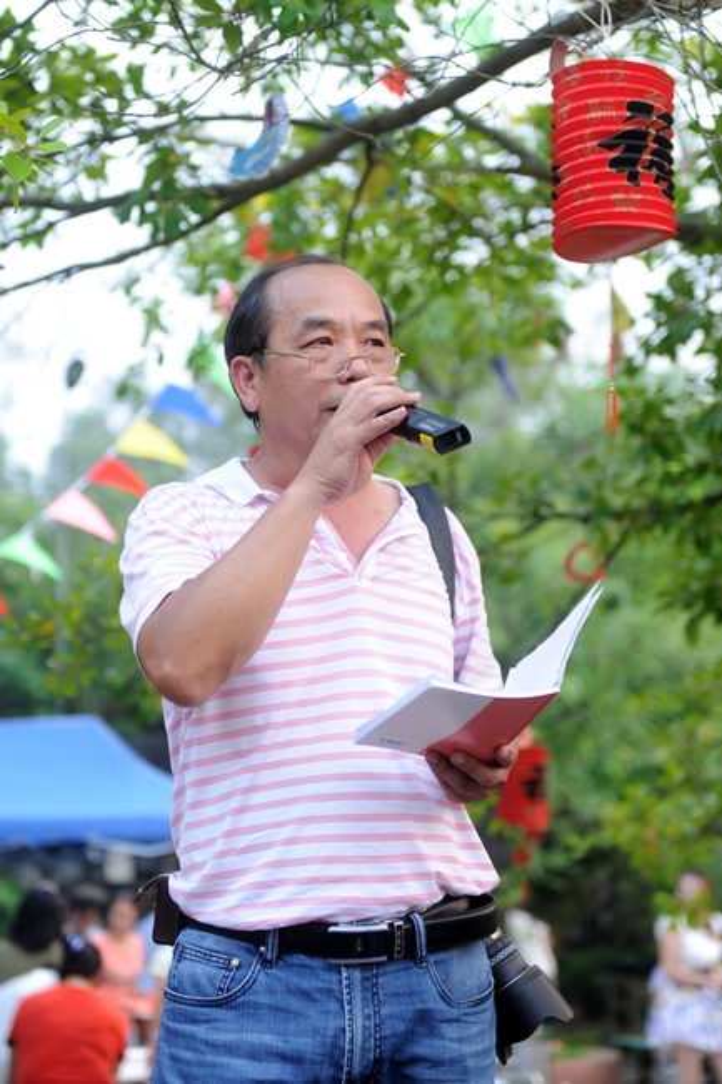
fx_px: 2107
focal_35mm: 70
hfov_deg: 19.4
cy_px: 542
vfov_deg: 28.9
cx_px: 361
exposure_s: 1/160
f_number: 3.2
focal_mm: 70
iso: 500
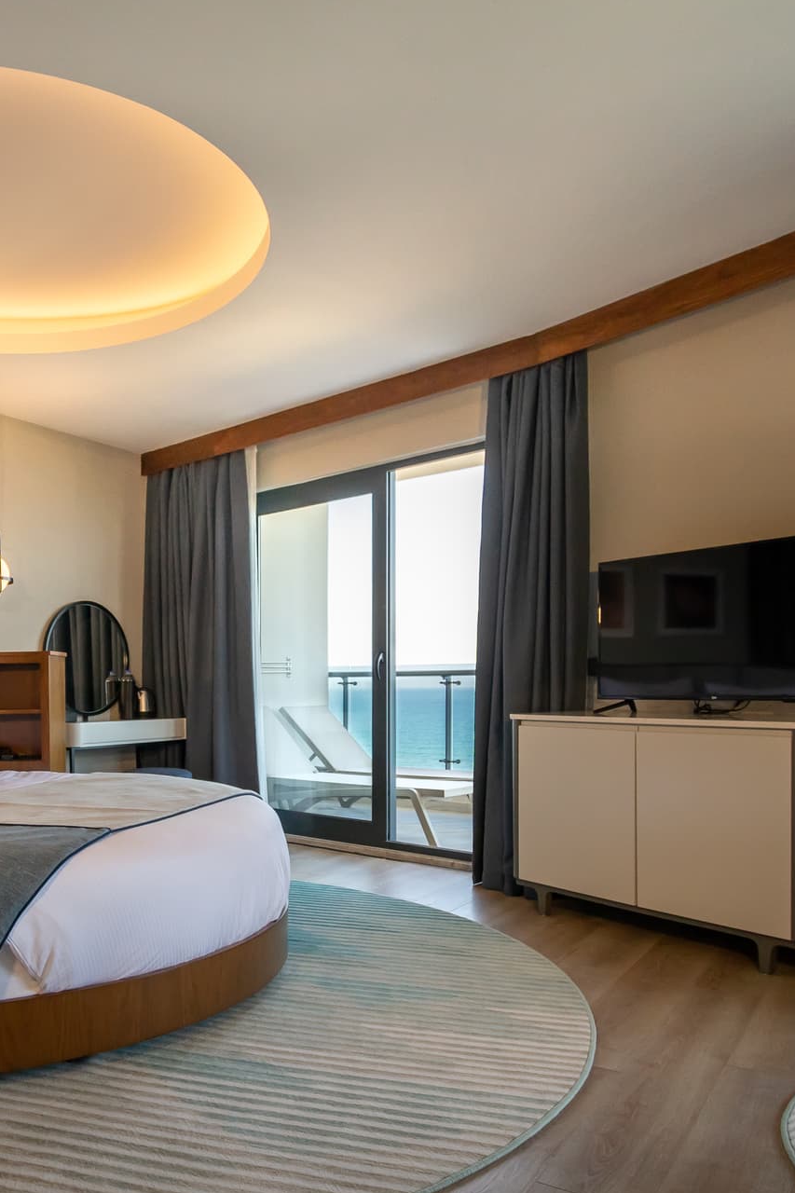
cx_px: 140
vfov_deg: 69.8
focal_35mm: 26
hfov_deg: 46.8
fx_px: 854
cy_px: 612
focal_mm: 11
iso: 450
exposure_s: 1/250
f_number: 5.6
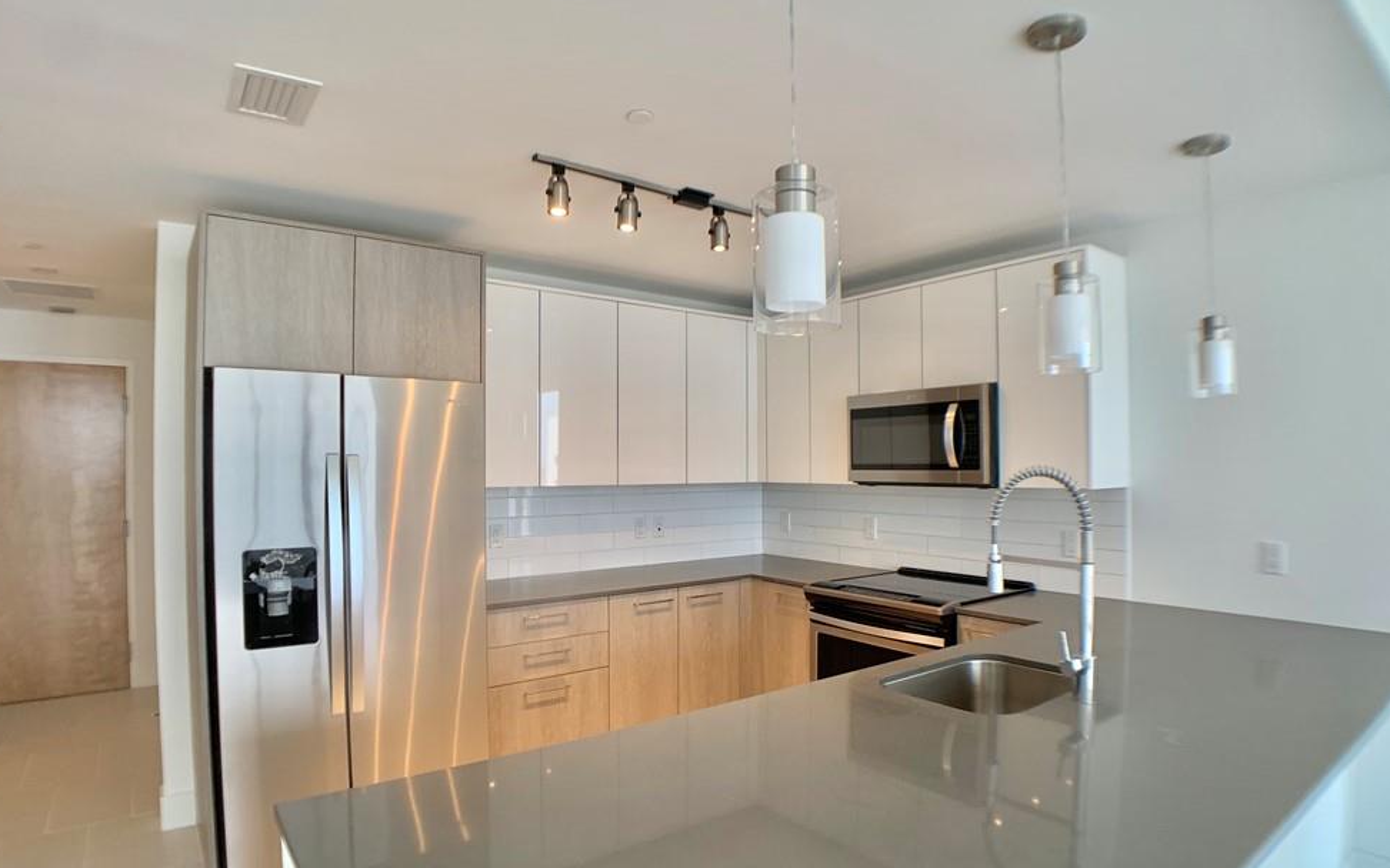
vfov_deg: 43.1
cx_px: 711
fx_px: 1099
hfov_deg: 64.6
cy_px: 480
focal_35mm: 29
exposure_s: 1/120
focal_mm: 4.25
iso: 100
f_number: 1.8
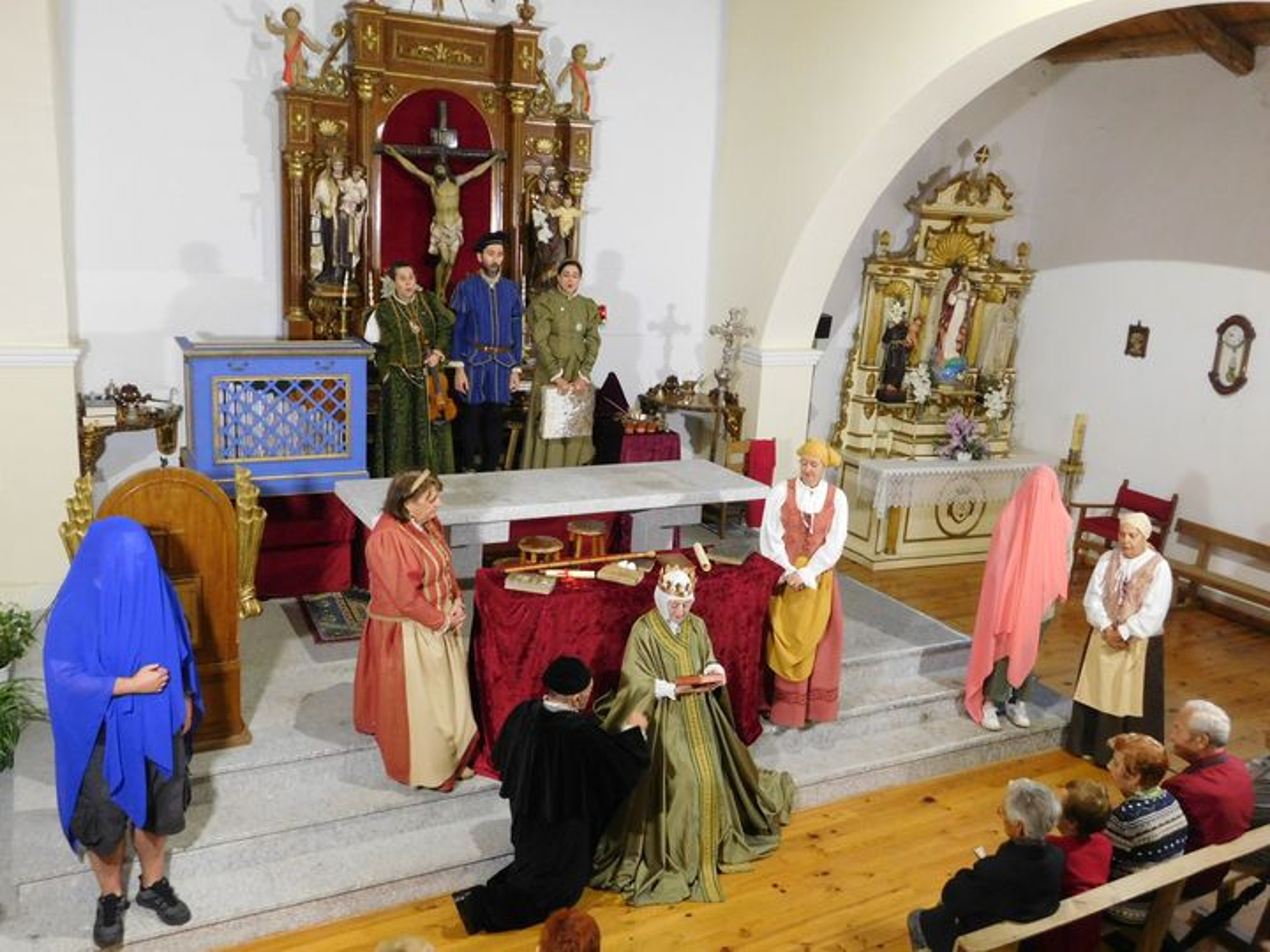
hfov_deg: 60.0
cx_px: 635
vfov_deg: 46.8
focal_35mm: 30
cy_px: 476
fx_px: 1101
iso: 400
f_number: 3.2
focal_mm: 5.3
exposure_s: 1/25
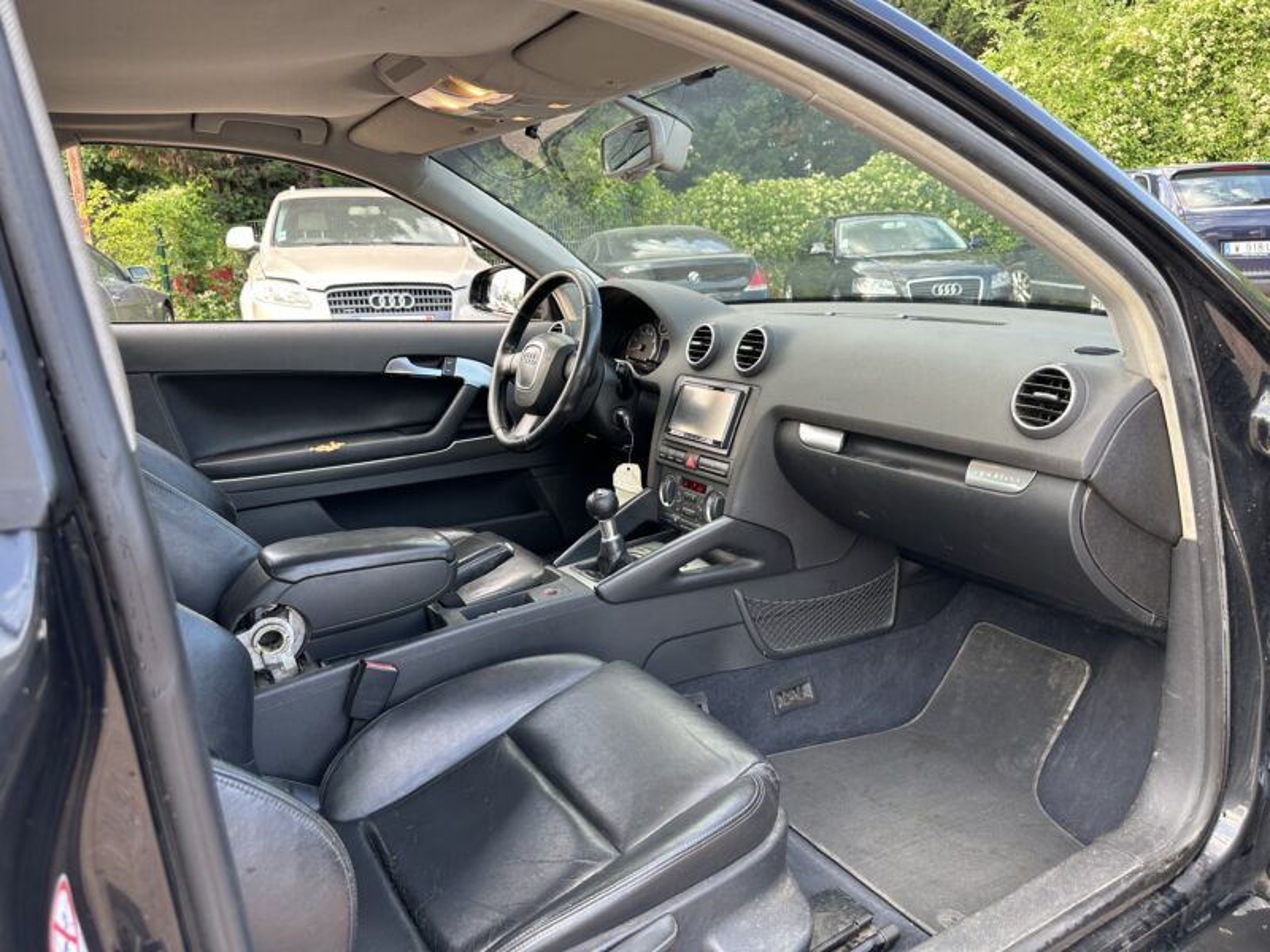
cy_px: 476
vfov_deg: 56.8
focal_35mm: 24
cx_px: 635
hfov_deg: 71.6
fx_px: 881
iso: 80
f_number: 1.78
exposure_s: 1/161
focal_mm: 6.86
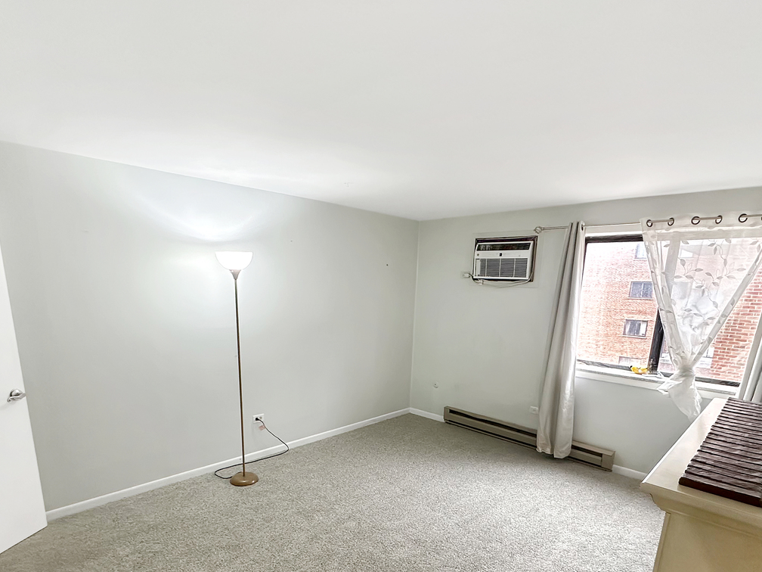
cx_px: 370
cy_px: 387
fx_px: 440
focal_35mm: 20
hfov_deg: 81.7
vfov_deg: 64.1
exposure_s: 1/60
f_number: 2.2
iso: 250
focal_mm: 2.22
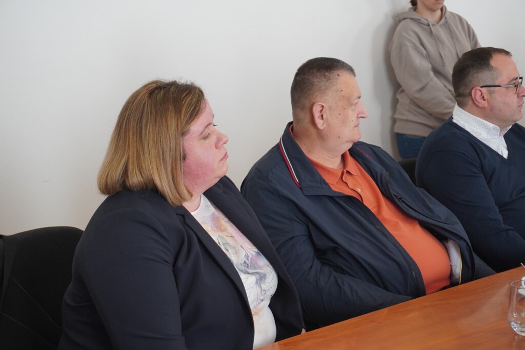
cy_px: 175
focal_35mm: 75
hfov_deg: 27.0
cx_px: 262
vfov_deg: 18.2
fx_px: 1094
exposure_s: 1/60
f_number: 5.6
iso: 640
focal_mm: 50
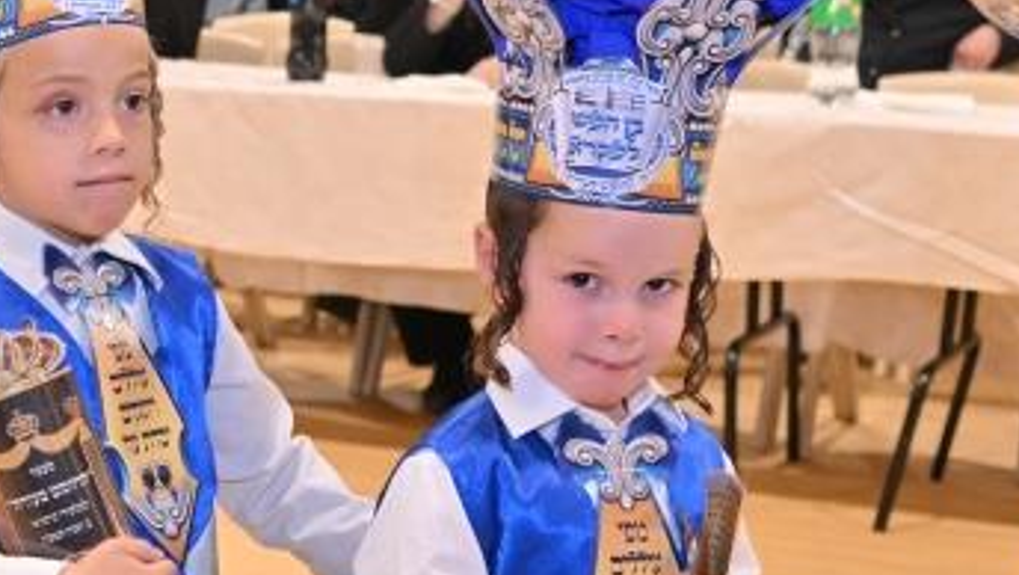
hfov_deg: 19.2
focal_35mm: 106
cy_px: 339
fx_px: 2866
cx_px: -136
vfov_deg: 11.4
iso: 800
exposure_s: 1/250
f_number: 4
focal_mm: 34
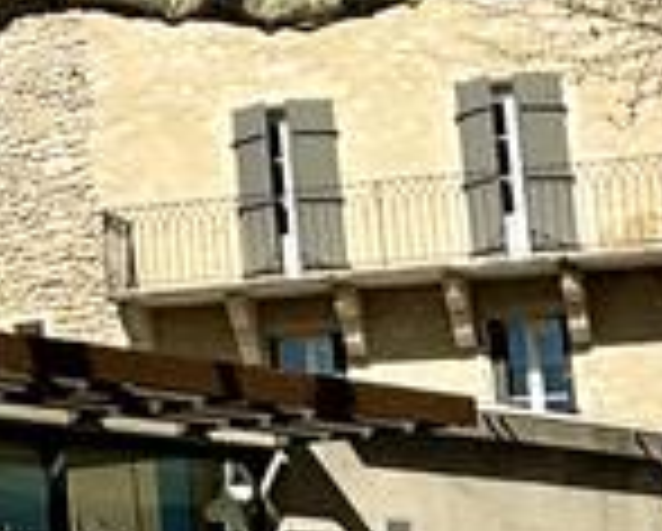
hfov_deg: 10.8
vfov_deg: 10.0
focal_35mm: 154
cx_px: -869
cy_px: 216
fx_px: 3021
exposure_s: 1/2667
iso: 25
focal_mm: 3
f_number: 1.8
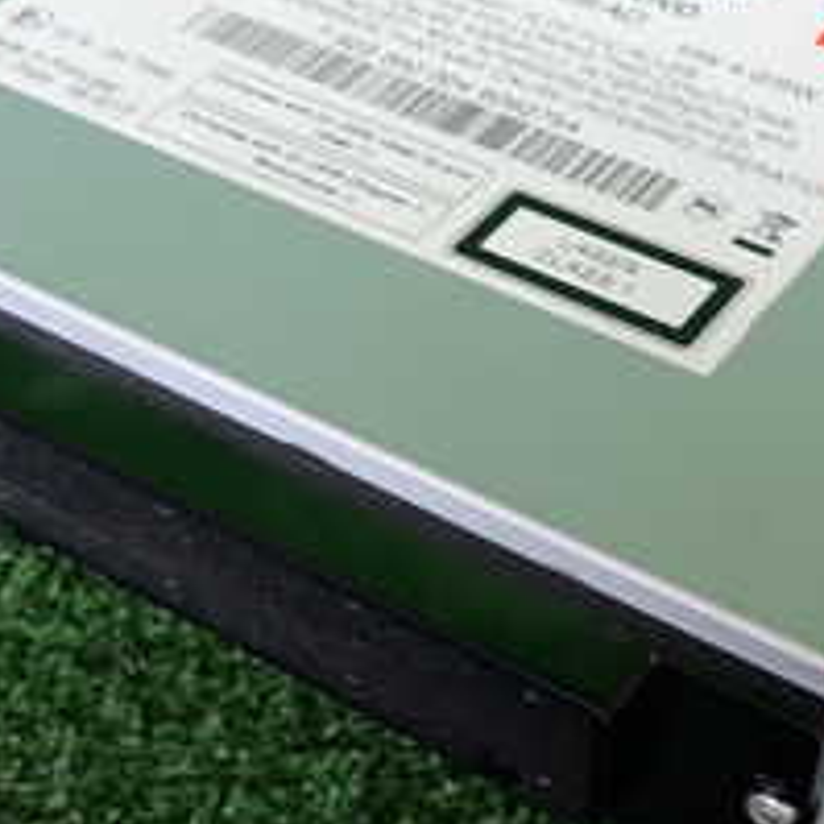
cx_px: 335
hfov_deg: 21.6
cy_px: 348
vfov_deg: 21.6
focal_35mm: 80
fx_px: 2154
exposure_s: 1/50
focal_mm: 5.4
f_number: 2.3
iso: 200
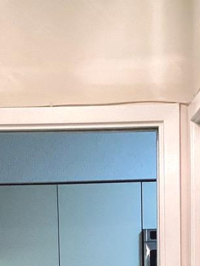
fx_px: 885
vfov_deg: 15.8
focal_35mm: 115
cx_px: 74
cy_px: 391
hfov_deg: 12.9
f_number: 2.4
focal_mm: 3.3
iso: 200
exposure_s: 1/60
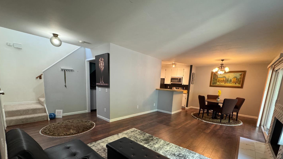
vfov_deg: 65.4
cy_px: 105
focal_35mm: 16
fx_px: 120
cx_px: 146
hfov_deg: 99.3
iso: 400
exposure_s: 1/60
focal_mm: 2.22
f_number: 2.2
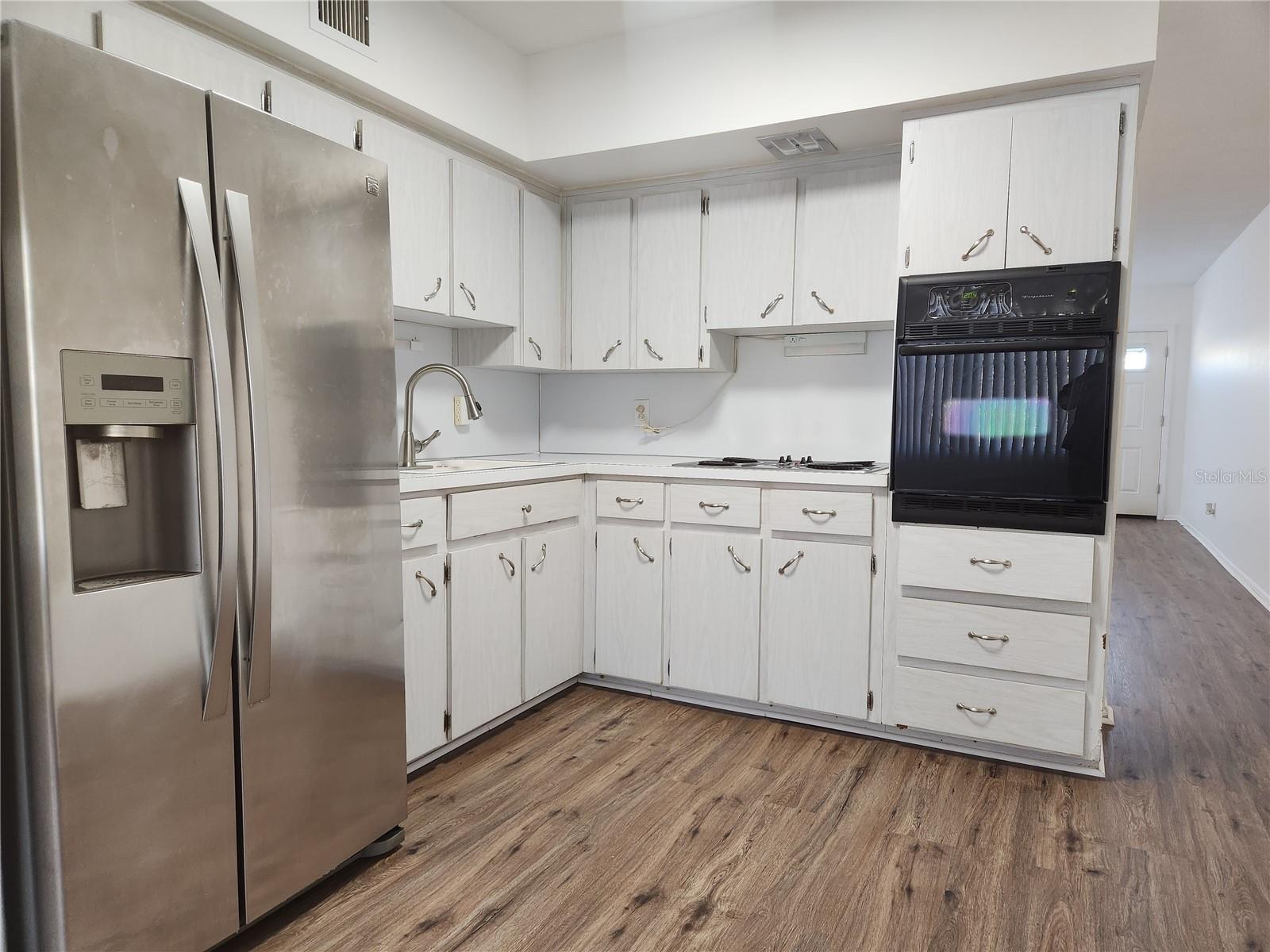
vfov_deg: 58.9
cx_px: 635
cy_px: 476
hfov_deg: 73.9
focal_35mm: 23
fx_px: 844
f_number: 1.8
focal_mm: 5.4
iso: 250
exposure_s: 1/120
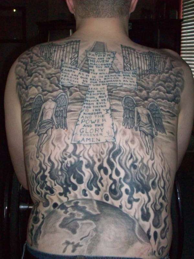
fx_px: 344
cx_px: 97
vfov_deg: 41.2
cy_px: 130
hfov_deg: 31.5
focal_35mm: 46
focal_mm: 7.6
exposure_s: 1/71.9
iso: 400
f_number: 3.1
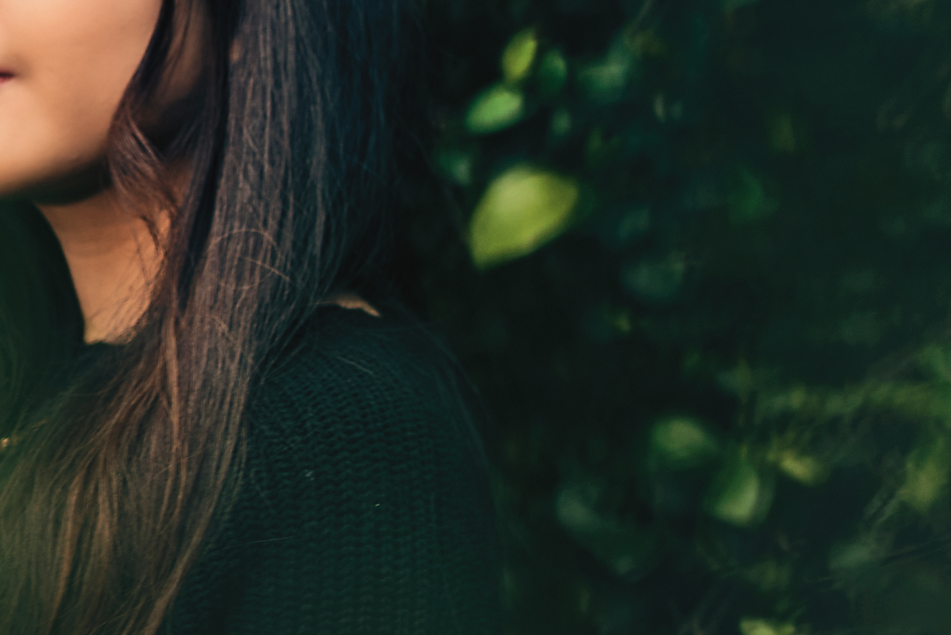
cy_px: 99
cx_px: 992
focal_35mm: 183
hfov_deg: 11.1
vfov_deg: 7.5
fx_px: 4835
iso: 200
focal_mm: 50
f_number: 1.4
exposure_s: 1/200
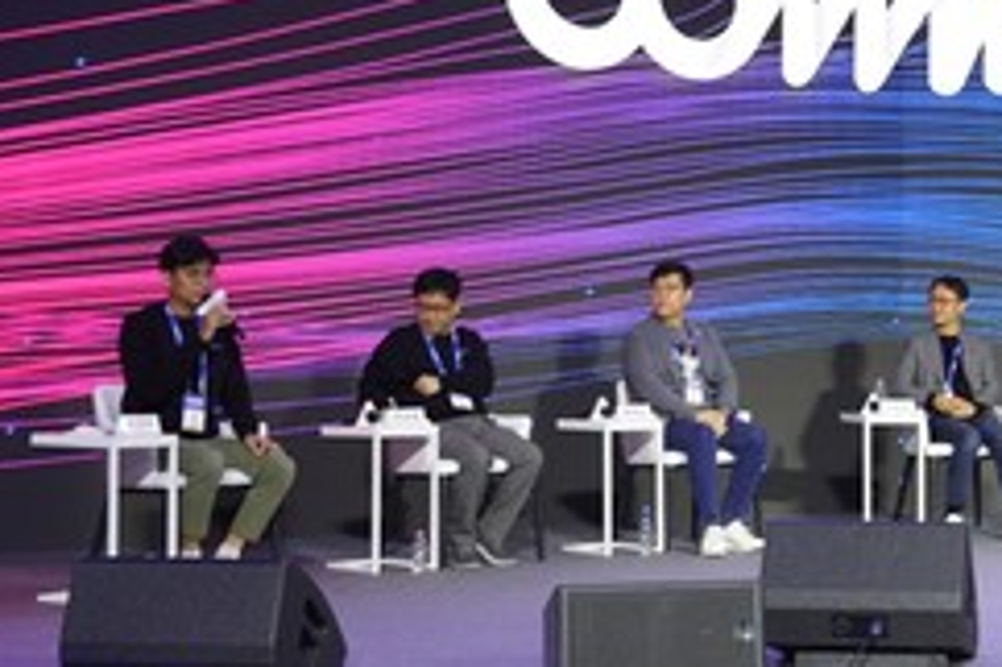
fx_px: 2142
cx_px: 882
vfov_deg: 17.7
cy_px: 269
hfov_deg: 25.6
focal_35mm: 77
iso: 200
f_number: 4
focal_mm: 31
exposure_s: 1/40
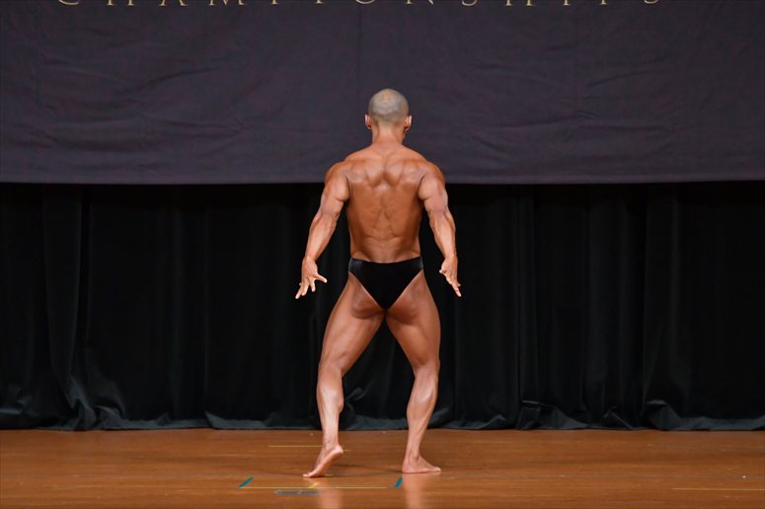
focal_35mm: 285
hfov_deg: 7.2
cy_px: 254
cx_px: 382
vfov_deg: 4.8
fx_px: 6053
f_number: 5.6
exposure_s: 1/400
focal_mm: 190
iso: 4000
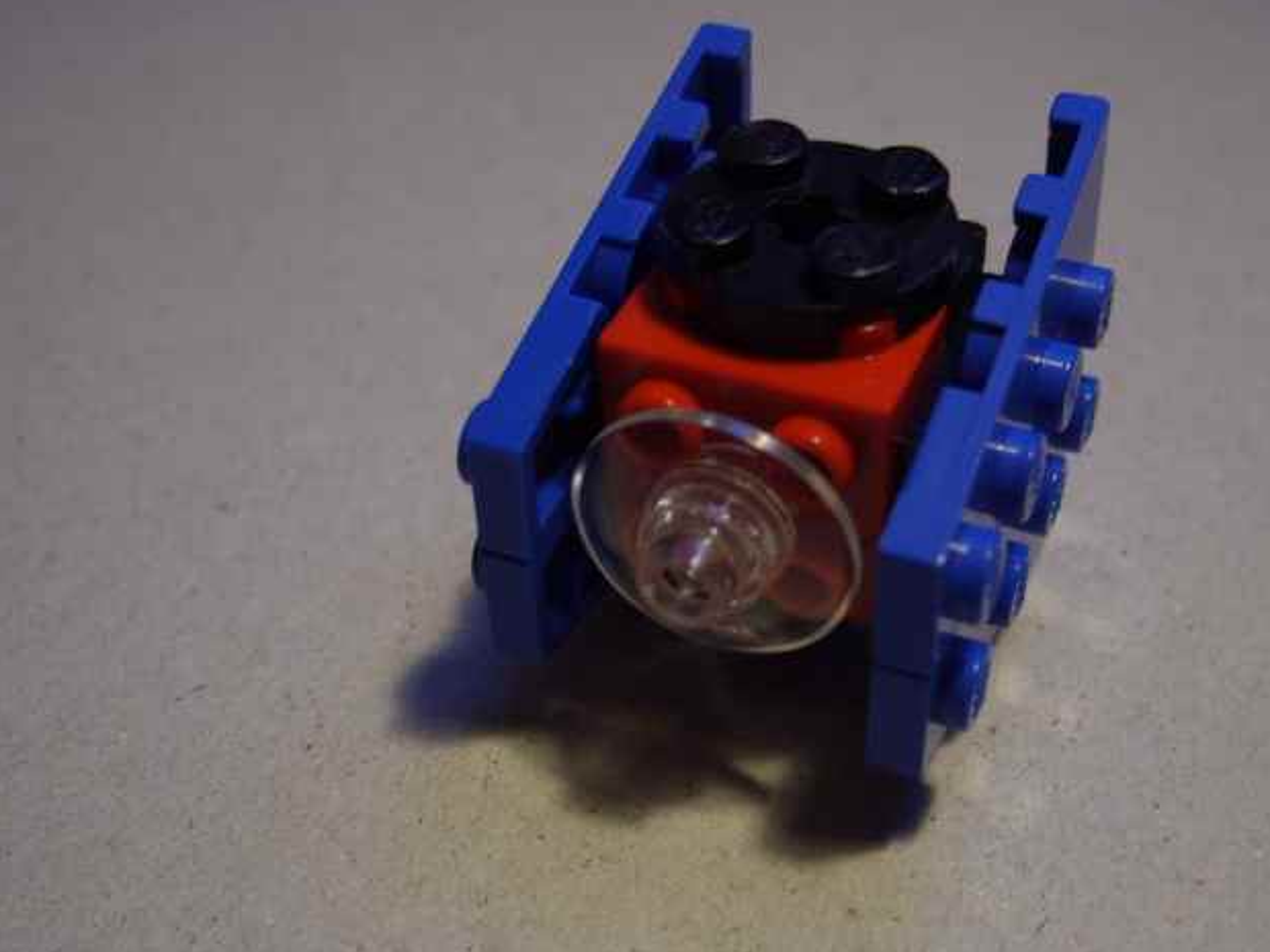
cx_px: 701
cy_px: 526
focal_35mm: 49
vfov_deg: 29.7
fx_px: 1798
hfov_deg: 38.9
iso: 100
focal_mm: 7.8
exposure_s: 1/14
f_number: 2.8
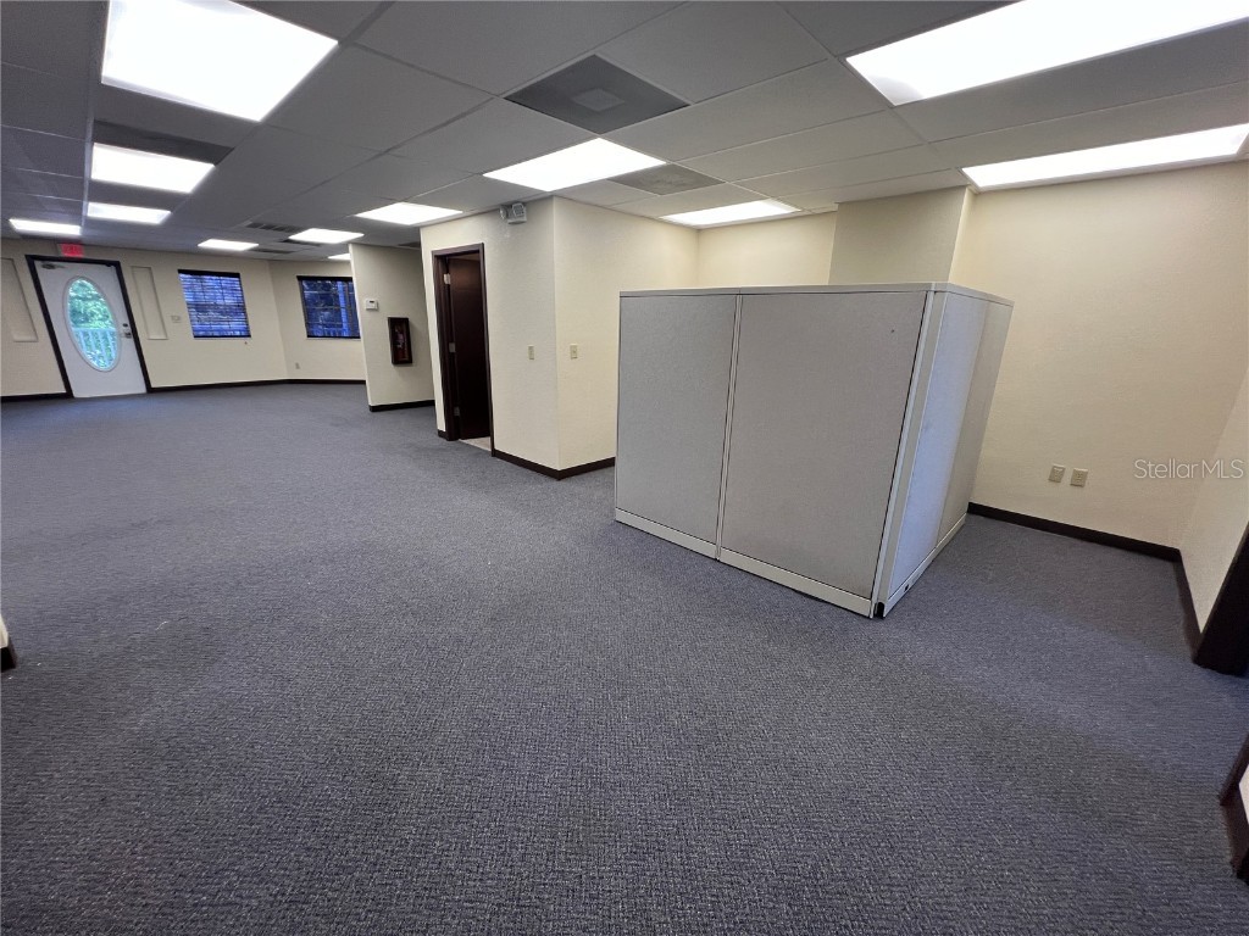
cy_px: 468
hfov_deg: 106.2
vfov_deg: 89.9
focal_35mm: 13
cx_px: 624
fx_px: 469
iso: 100
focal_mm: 1.57
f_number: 1.8
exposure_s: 1/120
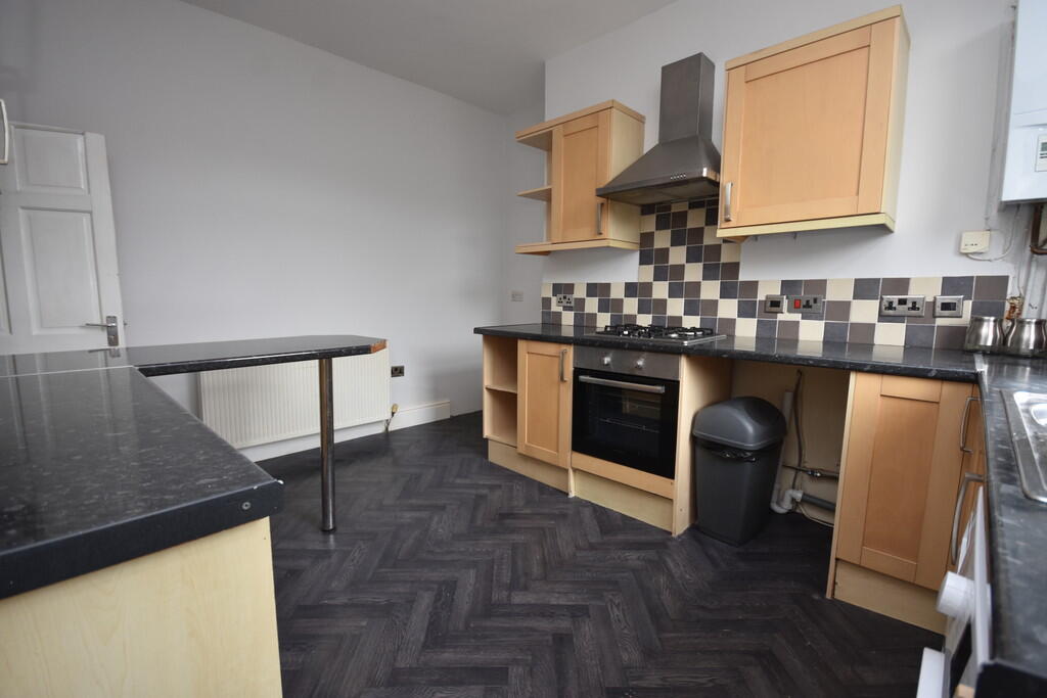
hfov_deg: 100.4
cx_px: 524
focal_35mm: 15
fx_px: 436
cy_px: 349
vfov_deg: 77.3
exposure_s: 1/60
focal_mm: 10
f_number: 4
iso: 360
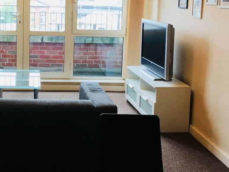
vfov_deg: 25.9
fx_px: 371
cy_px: 50
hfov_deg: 33.5
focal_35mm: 56
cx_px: 52
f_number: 2.2
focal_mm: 4.15
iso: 32
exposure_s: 1/33
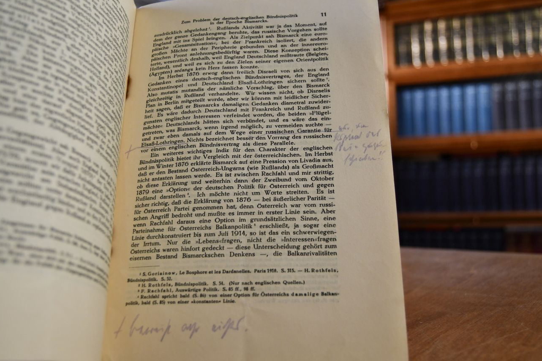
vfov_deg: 36.8
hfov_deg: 53.1
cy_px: 193
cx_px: 279
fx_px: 542
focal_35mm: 36
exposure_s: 1/160
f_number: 3.5
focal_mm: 22
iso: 800
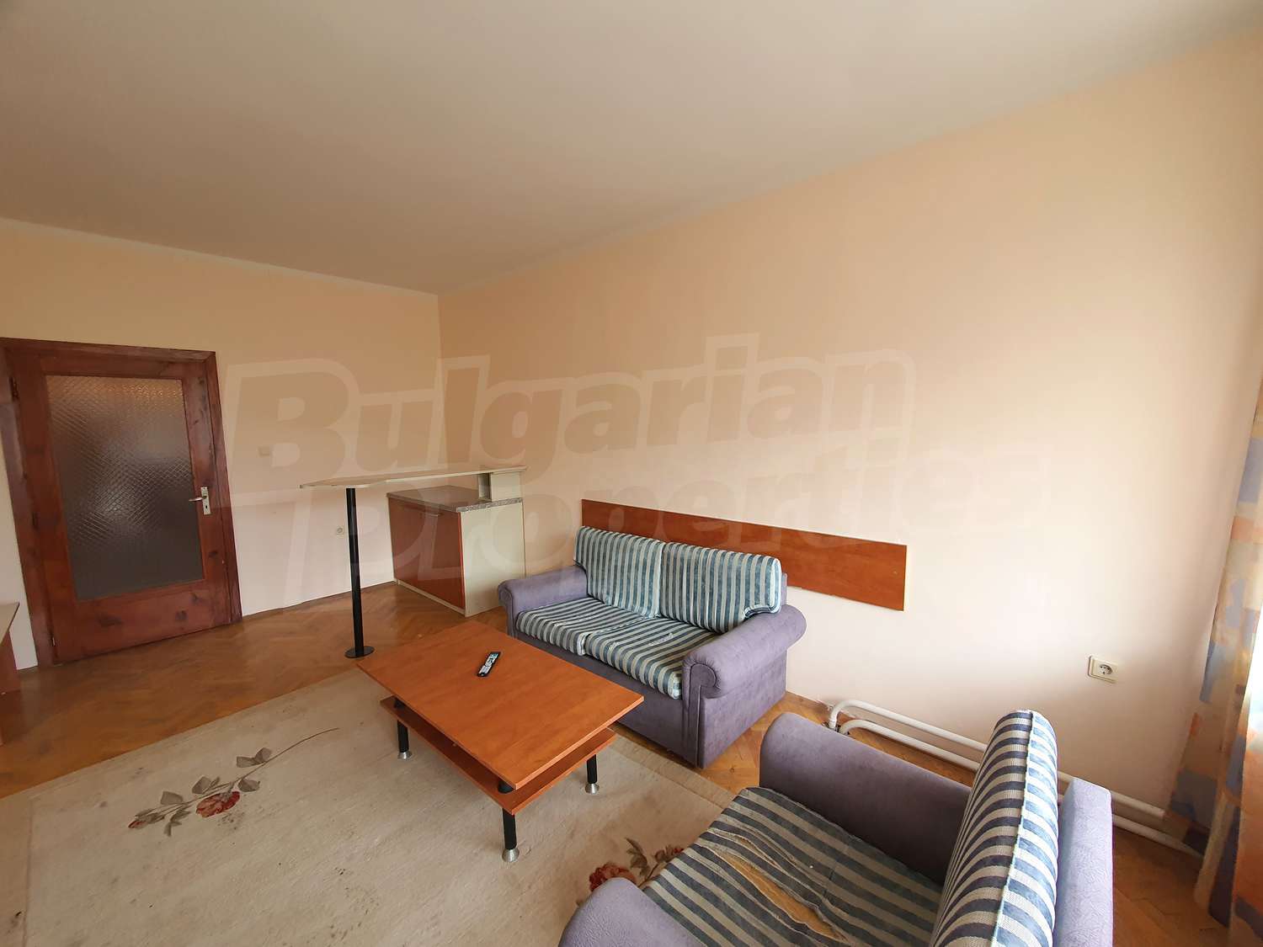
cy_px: 474
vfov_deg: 89.9
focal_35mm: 13
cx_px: 632
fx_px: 474
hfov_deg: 106.2
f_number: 2.2
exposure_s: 1/50
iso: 100
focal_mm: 1.8
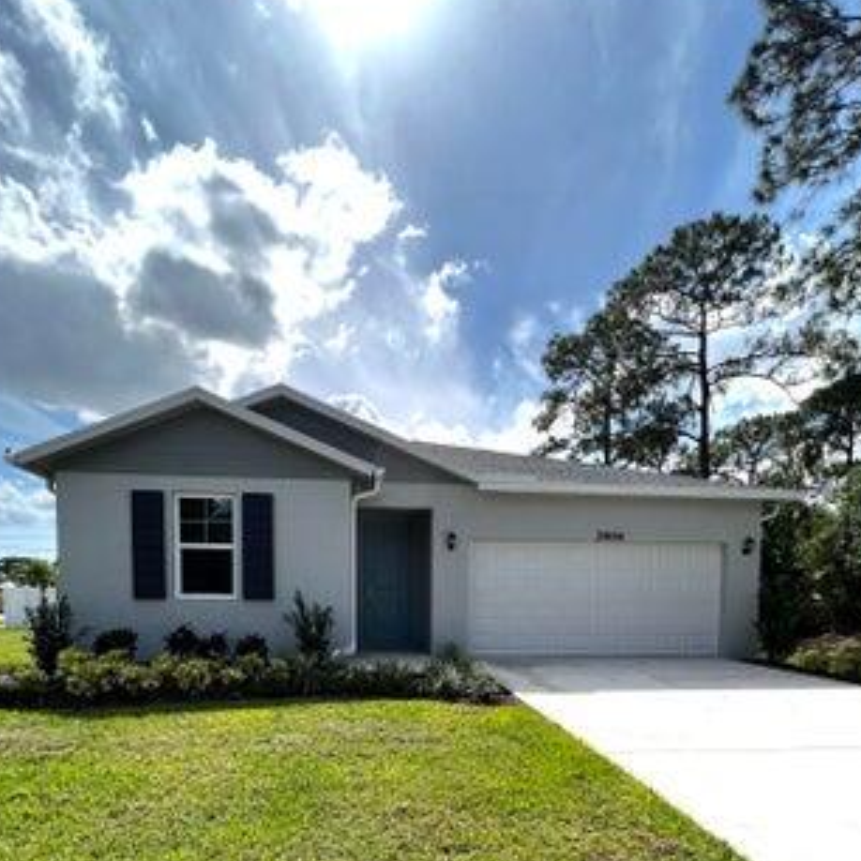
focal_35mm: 18
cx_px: 419
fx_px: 507
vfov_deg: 75.4
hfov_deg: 80.7
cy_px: 636
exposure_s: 1/2370
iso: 32
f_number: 1.8
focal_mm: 1.57
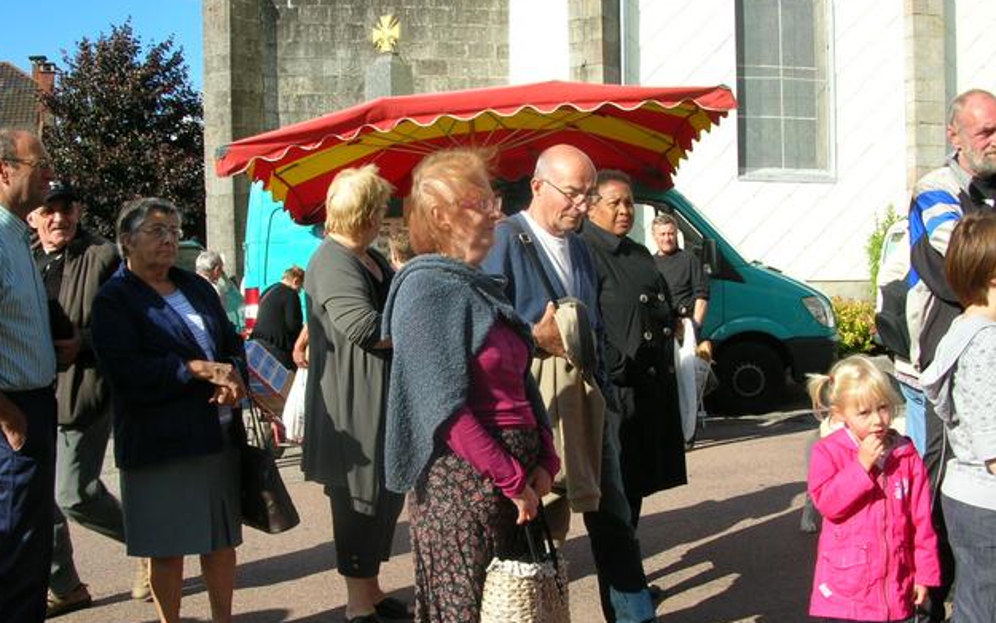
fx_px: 1032
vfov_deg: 33.5
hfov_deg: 51.5
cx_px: 488
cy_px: 373
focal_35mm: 38
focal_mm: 5.8
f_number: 5.6
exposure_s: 1/176
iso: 50
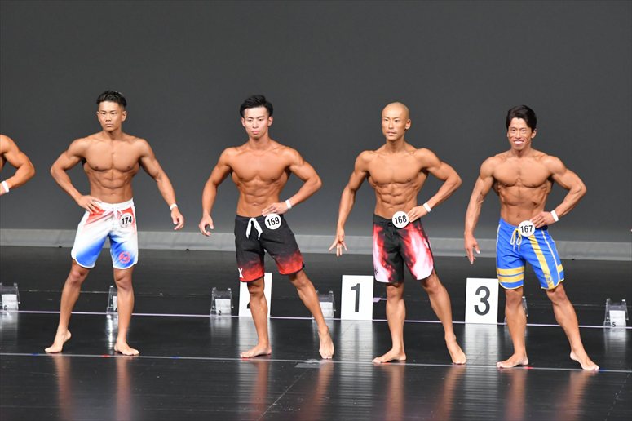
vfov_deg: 5.1
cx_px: 316
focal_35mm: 270
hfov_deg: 7.6
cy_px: 210
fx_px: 4738
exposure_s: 1/400
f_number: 5.6
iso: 5000
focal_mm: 180
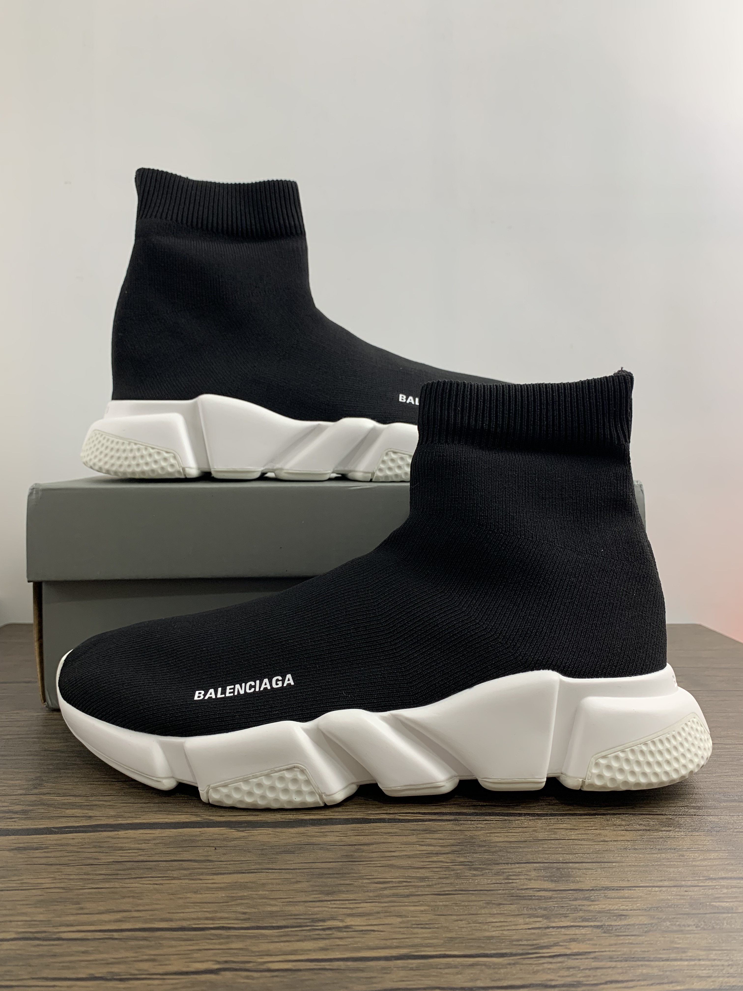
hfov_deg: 53.1
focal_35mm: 26
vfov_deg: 67.3
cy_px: 496
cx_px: 372
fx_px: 744
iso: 64
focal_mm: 4.25
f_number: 1.8
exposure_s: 1/121
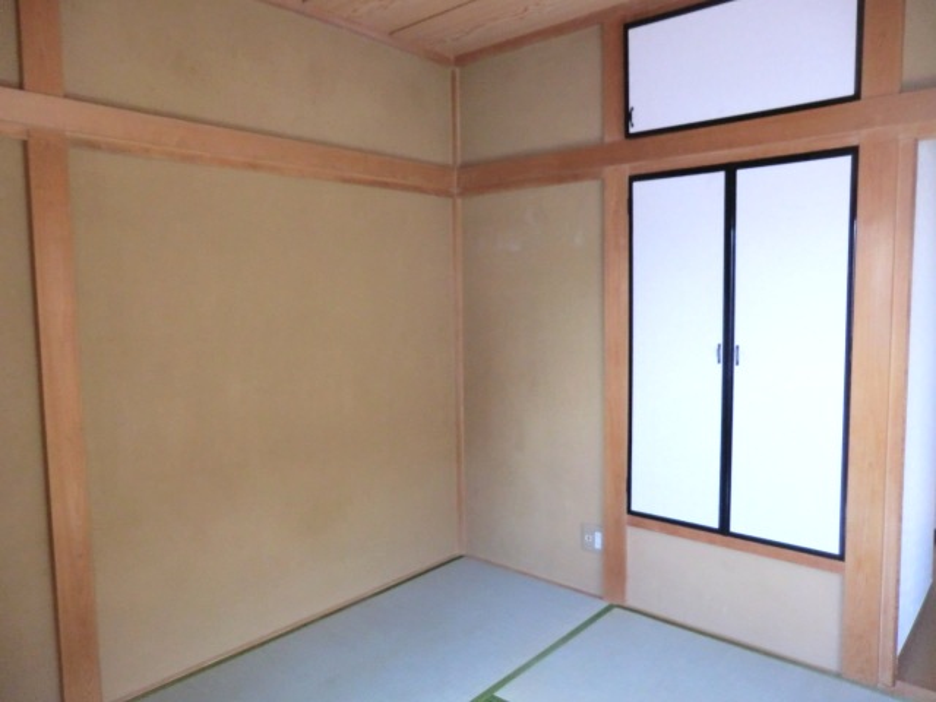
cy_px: 351
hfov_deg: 71.6
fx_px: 649
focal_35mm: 24
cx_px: 468
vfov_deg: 56.8
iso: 400
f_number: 3.2
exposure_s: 1/60
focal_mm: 4.3
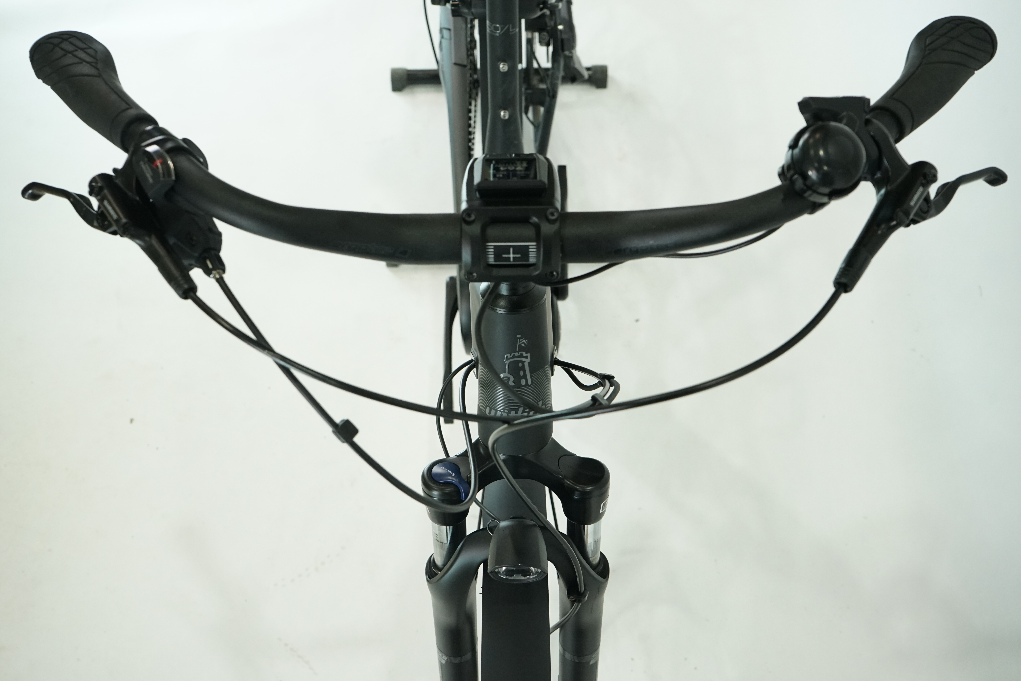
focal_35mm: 40
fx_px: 1134
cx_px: 510
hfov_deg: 48.5
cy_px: 340
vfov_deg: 33.4
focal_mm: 40
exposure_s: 1/200
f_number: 7.1
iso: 2500
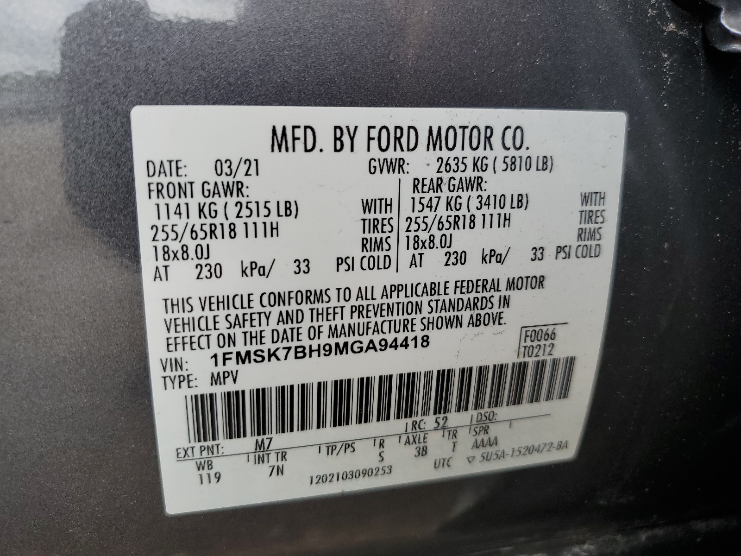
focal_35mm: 26
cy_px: 278
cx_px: 370
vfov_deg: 53.1
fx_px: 557
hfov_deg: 67.3
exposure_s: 1/455
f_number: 1.5
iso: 50
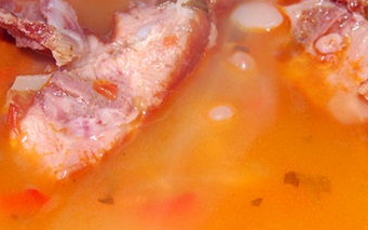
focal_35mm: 113
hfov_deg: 18.4
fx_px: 1133
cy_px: 126
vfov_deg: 11.6
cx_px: 202
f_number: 7.1
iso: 400
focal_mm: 28
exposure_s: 1/200
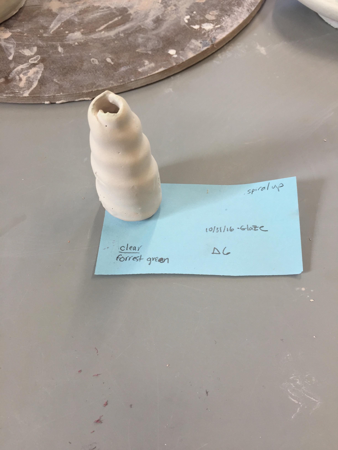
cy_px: 225
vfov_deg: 61.7
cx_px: 169
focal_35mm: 29
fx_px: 378
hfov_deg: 48.2
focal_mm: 4.15
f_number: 2.2
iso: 40
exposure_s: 1/60
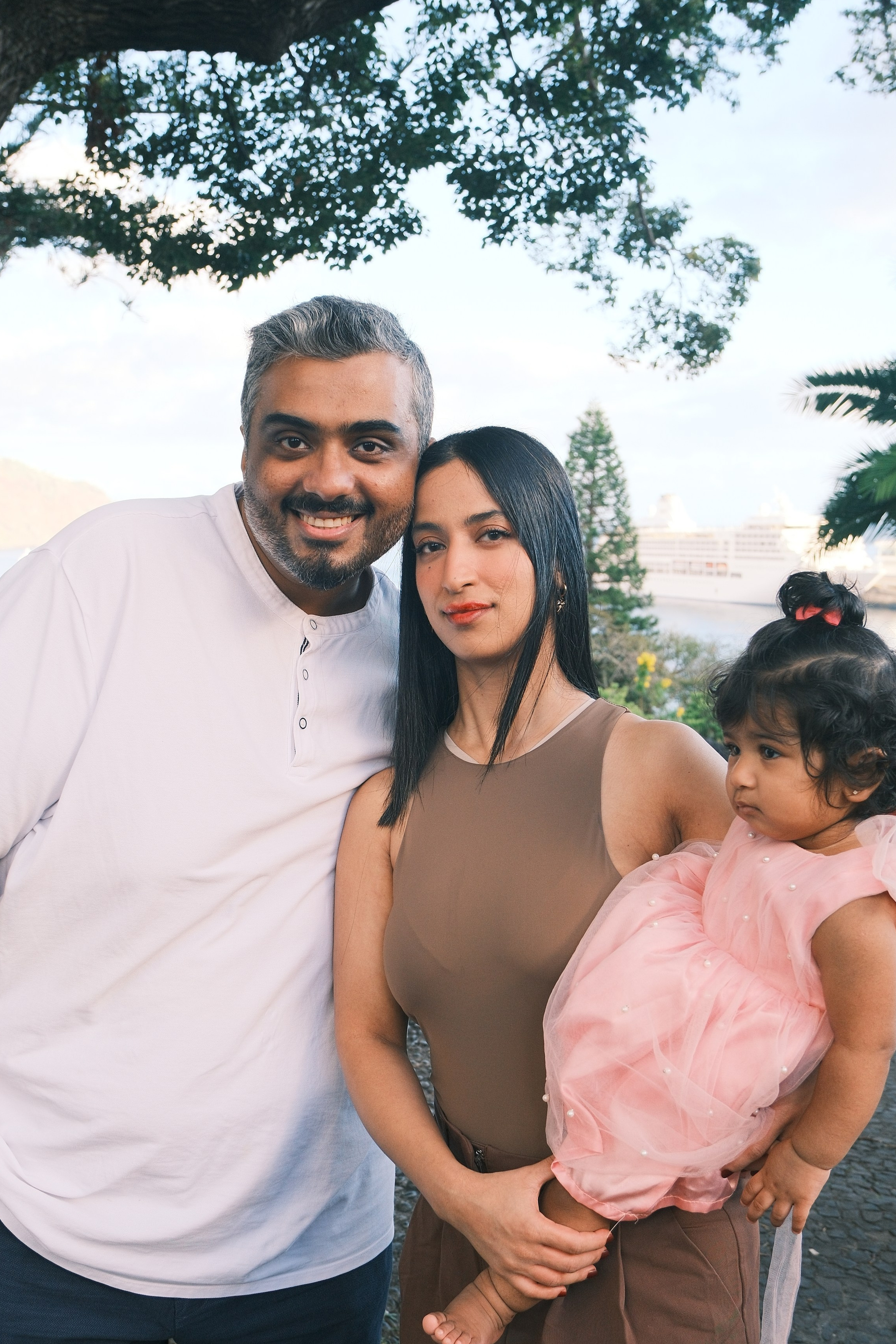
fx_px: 1381
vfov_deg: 51.7
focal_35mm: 37
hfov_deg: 35.9
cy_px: 762
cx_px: 399
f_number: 4.2
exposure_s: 1/125
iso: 640
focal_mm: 20.9
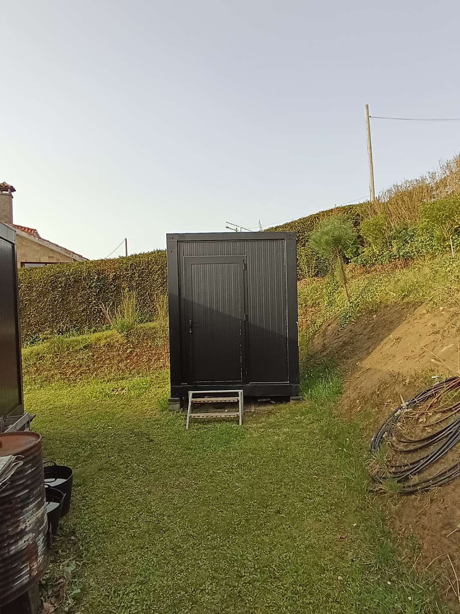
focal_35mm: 20
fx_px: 354
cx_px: 230
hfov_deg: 66.0
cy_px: 307
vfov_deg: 81.7
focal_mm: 1.65
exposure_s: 1/681
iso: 61
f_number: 2.2
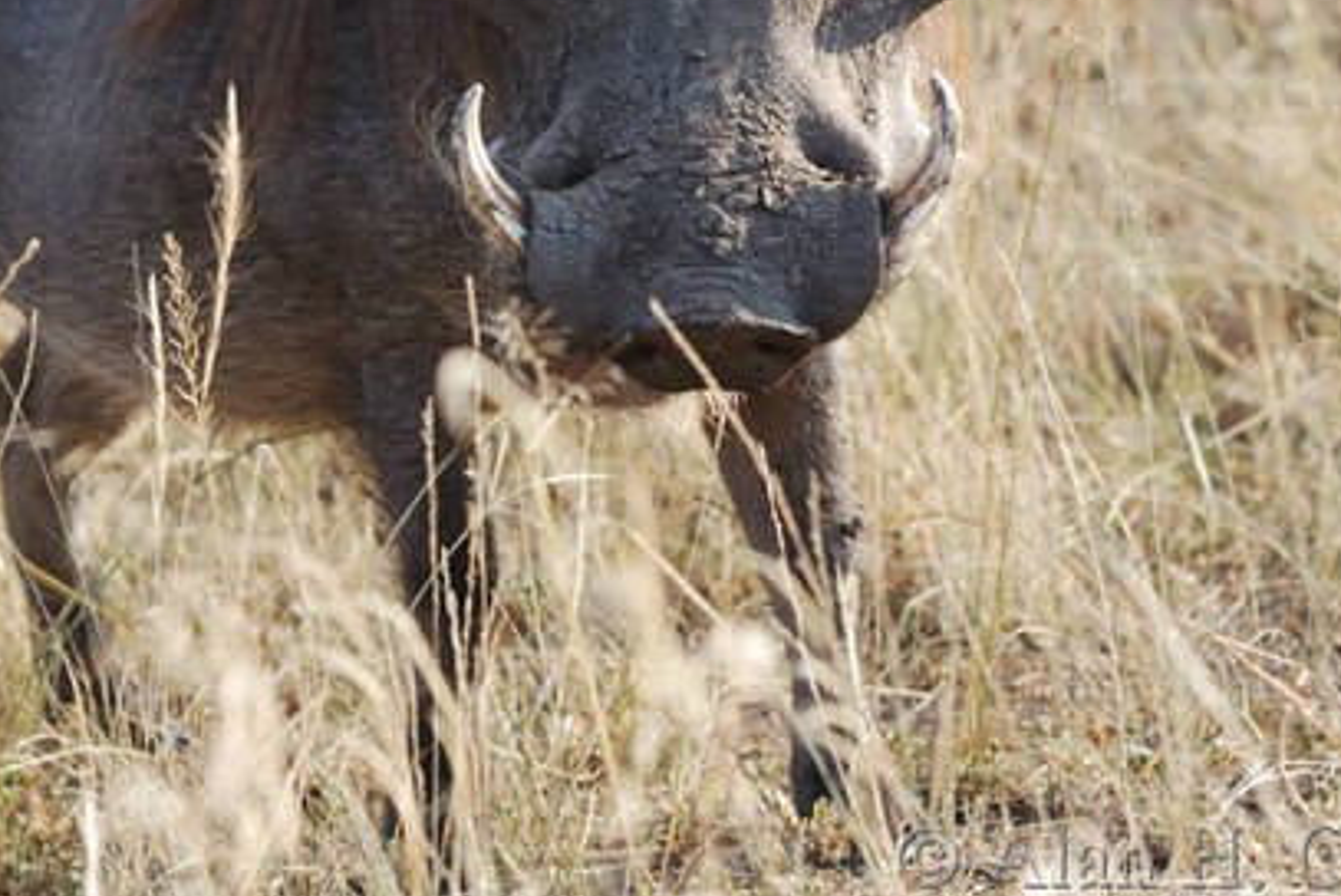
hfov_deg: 2.9
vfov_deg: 1.9
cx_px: 514
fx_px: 26913
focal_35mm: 722
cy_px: 165
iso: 450
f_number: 5.3
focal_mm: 280
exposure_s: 1/400
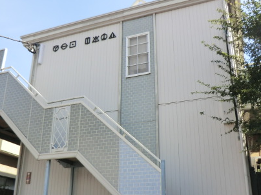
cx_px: 125
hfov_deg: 49.0
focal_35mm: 38
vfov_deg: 37.6
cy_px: 118
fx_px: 287
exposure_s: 1/500
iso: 80
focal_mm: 4.3
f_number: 3.2
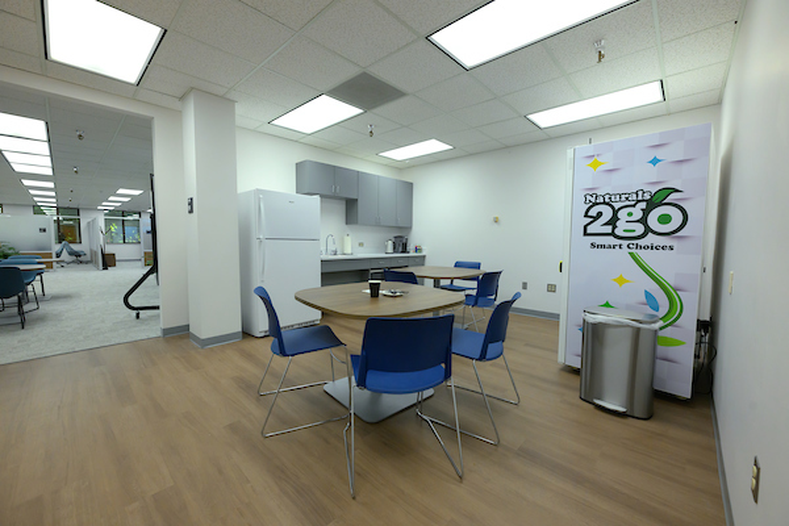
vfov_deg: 81.2
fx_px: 307
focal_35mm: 14
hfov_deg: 104.3
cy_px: 263
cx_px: 394
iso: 1600
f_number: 6.3
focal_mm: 14
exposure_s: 1/125
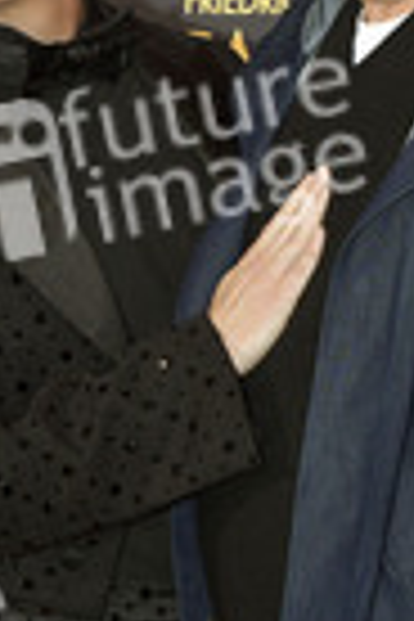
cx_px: 266
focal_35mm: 191
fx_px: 3294
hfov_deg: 7.2
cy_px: 392
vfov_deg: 10.8
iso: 1250
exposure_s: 1/250
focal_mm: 66
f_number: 6.3
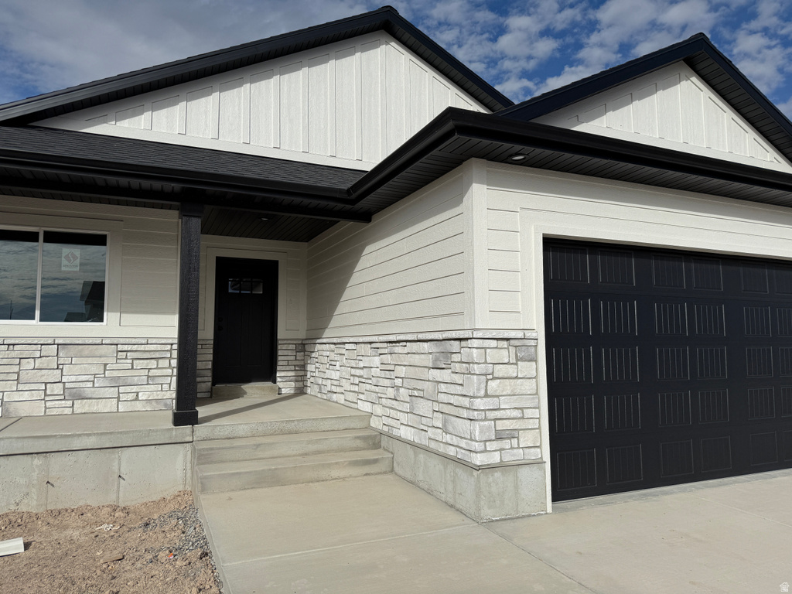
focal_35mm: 24
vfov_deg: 56.8
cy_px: 297
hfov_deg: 71.6
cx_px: 396
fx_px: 549
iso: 80
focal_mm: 6.76
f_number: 1.78
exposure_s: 1/11905
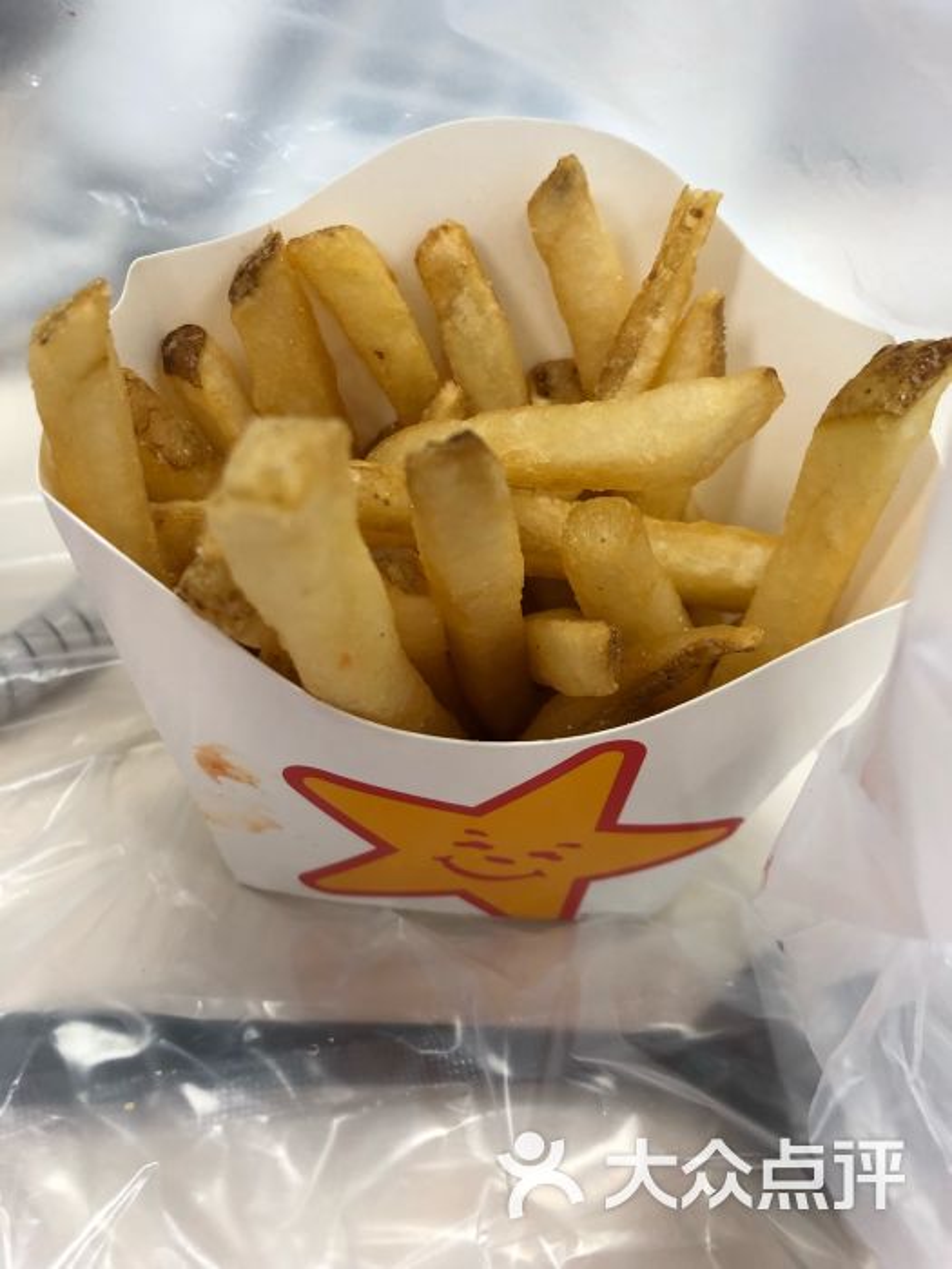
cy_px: 634
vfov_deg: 63.4
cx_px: 476
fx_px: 1027
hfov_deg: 49.7
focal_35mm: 28
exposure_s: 1/33
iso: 40
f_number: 1.8
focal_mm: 4
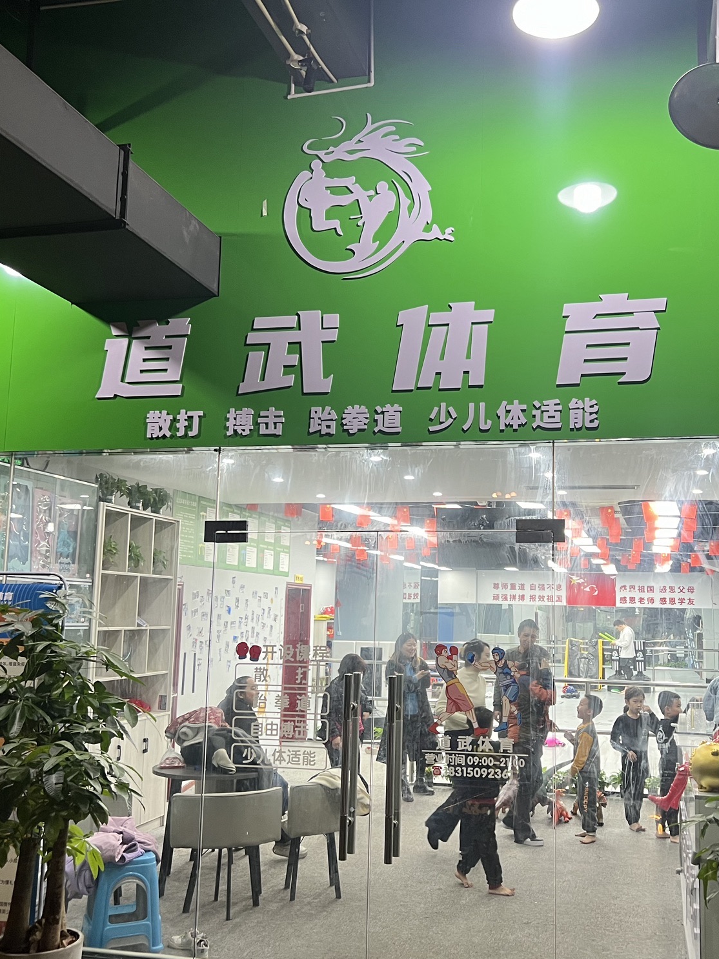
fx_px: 970
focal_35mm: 35
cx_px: 438
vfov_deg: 52.6
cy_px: 483
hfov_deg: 40.5
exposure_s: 1/50
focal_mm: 5.7
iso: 100
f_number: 1.5
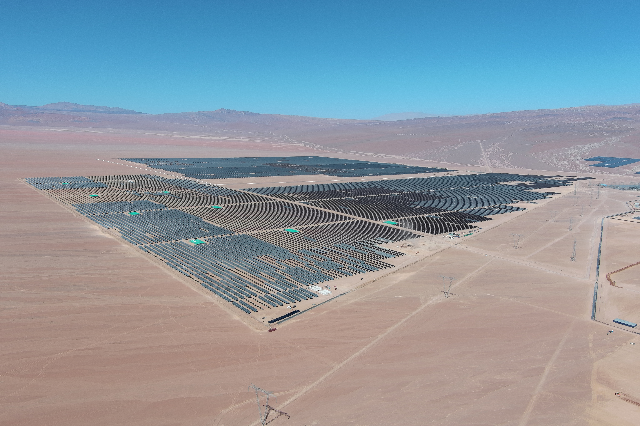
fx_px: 516
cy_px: 213
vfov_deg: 45.0
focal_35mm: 29
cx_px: 320
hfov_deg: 63.7
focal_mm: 10.57
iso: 100
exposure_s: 1/2342
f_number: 2.8
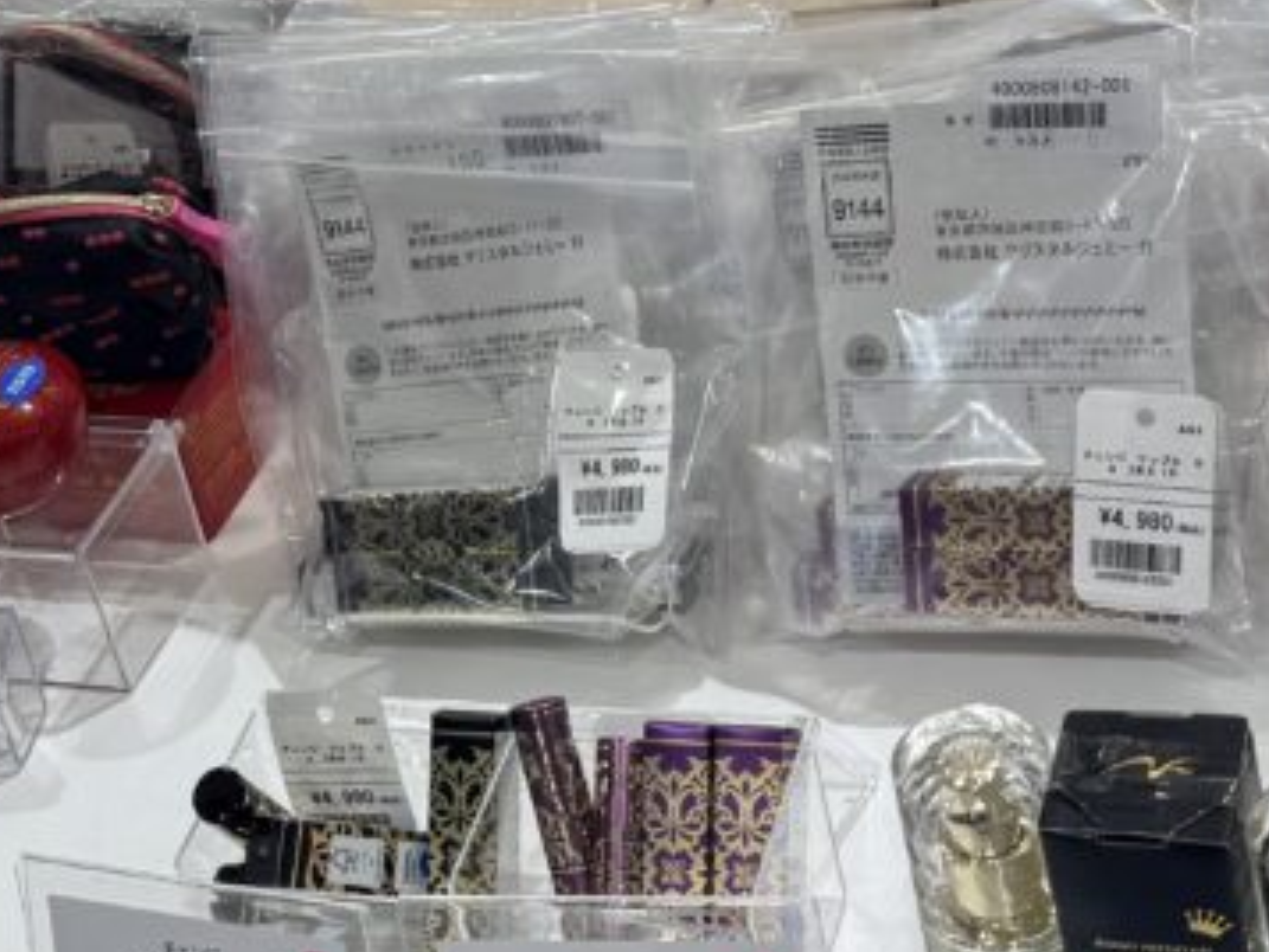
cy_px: 149
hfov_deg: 22.4
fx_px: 3154
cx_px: 231
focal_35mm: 86
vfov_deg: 17.0
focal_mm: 6.76
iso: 64
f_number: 1.78
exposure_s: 1/207
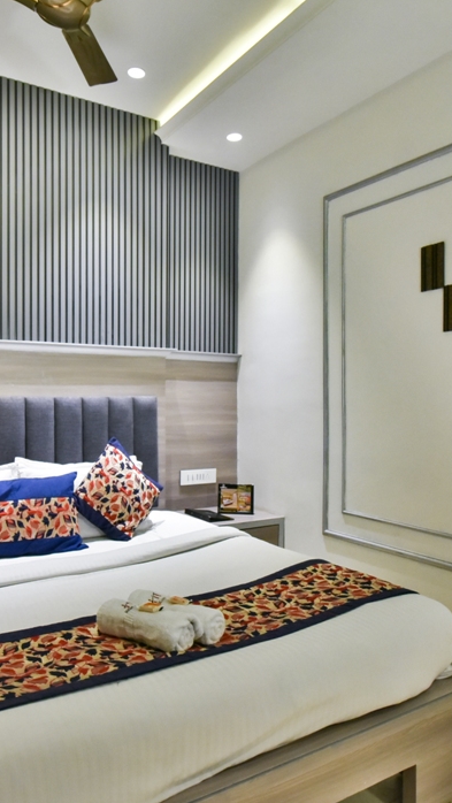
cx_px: 197
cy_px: 402
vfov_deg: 71.9
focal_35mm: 26
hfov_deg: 44.3
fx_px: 554
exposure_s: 1/50
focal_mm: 16
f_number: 9
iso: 4000
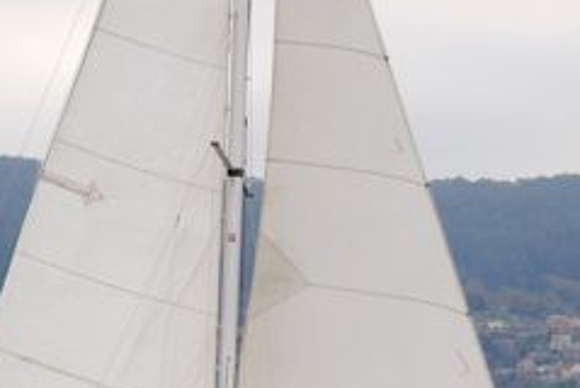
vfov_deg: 4.0
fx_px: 5517
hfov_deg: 6.0
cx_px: 138
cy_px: 433
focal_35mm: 342
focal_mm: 68
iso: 160
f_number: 5.6
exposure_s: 1/500
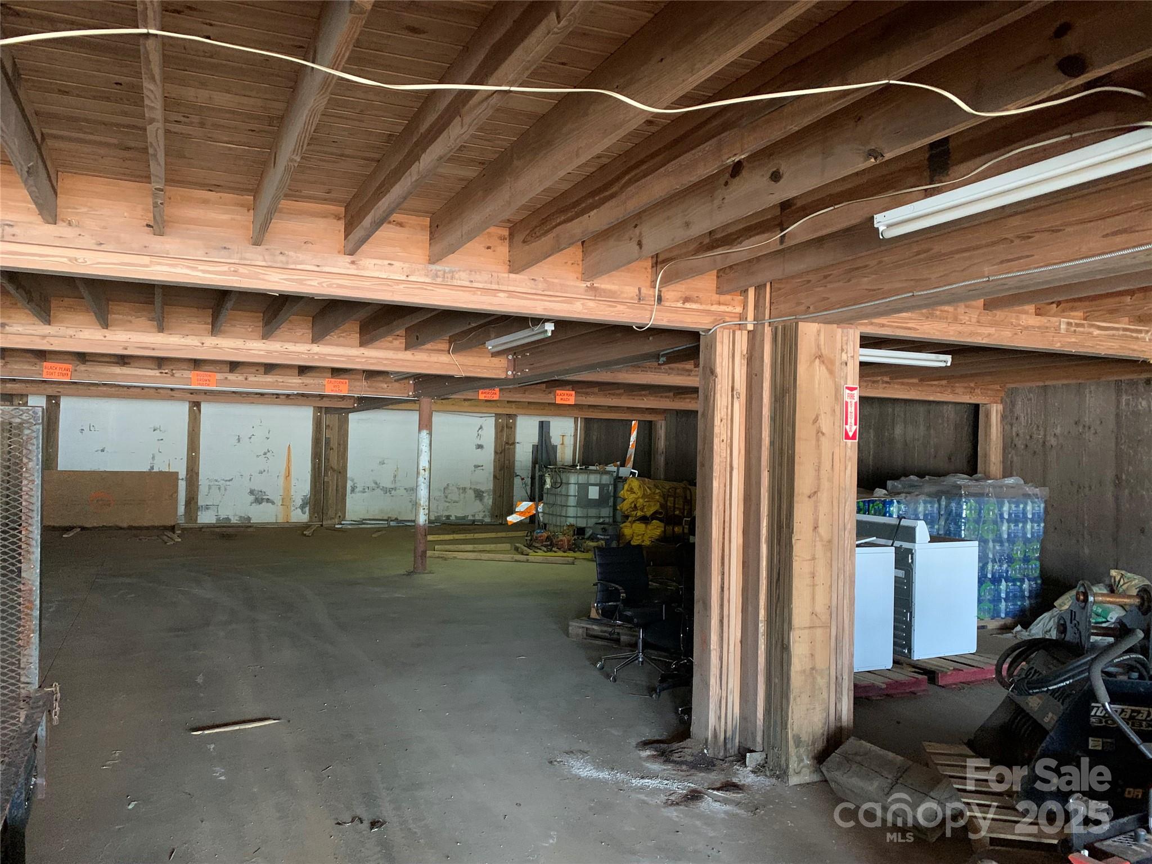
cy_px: 432
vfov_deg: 53.1
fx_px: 865
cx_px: 576
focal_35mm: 26
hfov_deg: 67.3
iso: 500
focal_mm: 4.25
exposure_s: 1/30
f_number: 1.8
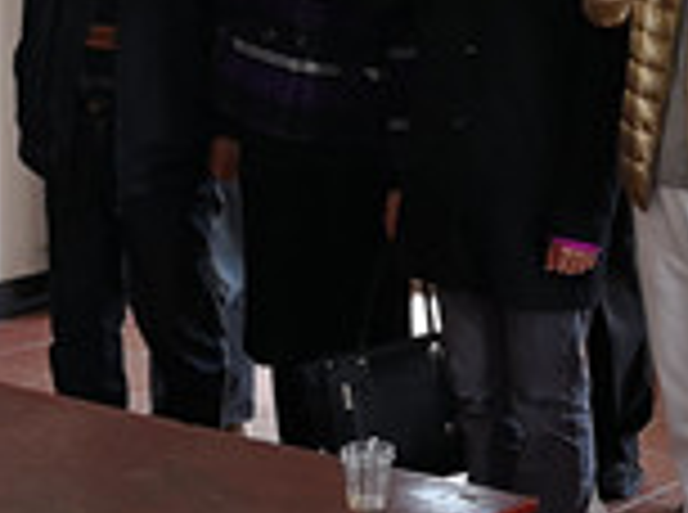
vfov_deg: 13.4
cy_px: -25
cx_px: 809
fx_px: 2141
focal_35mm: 108
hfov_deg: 17.5
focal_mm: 3.95
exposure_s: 1/50
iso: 80
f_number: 1.6
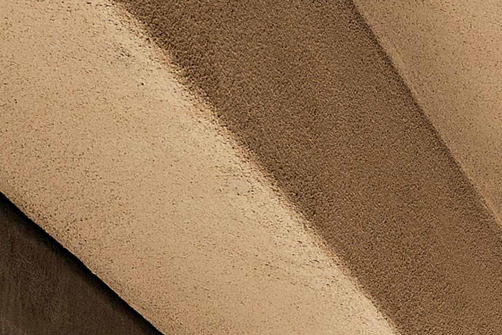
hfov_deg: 11.2
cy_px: 1155
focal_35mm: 166
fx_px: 2314
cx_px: 1009
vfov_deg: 7.0
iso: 320
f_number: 8
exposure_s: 1/640
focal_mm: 21
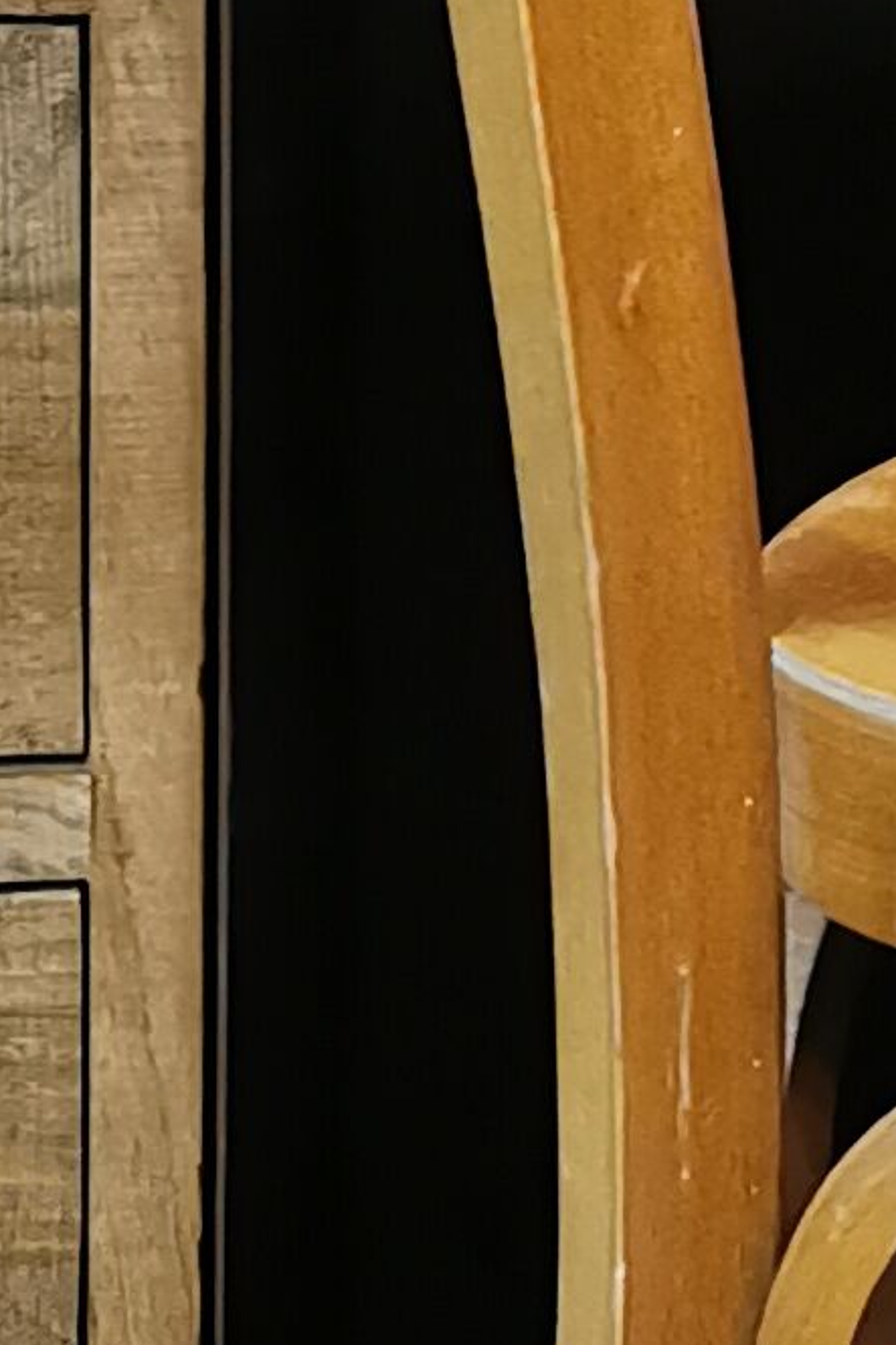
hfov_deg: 8.4
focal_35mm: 154
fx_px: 5752
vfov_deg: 13.3
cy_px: 500
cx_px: 1887
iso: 400
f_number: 1.8
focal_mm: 5.58
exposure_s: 1/100
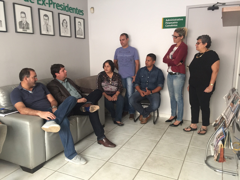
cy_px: 90
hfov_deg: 61.7
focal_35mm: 29
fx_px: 201
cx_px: 120
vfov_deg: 48.2
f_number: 2.2
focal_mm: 4.15
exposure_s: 1/30
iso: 125
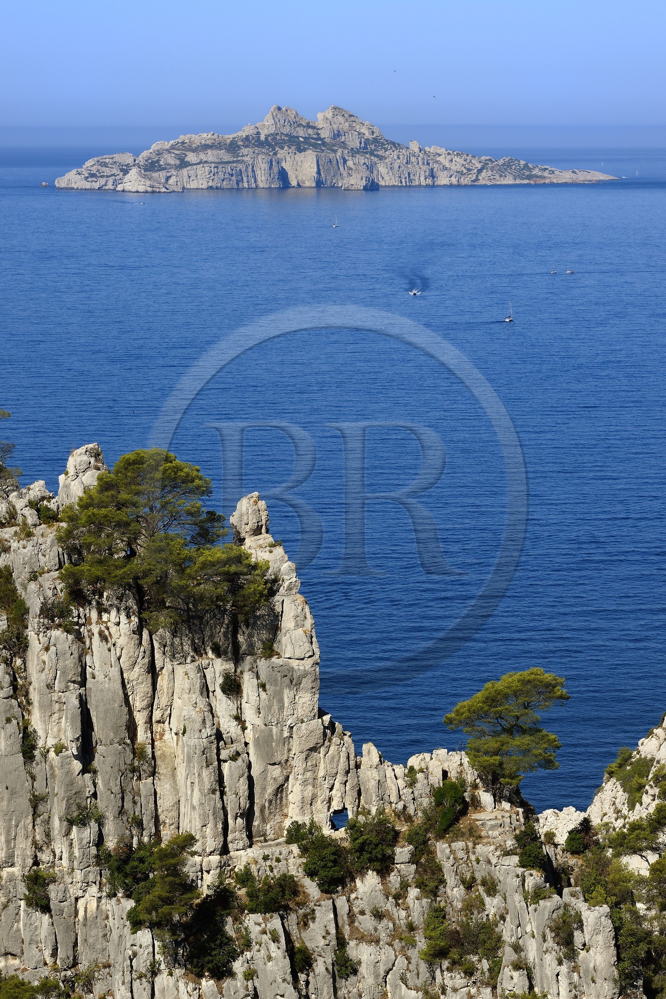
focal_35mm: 135
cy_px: 500
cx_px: 333
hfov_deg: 10.2
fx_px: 3746
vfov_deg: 15.2
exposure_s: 1/250
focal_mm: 135
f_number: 14
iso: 200
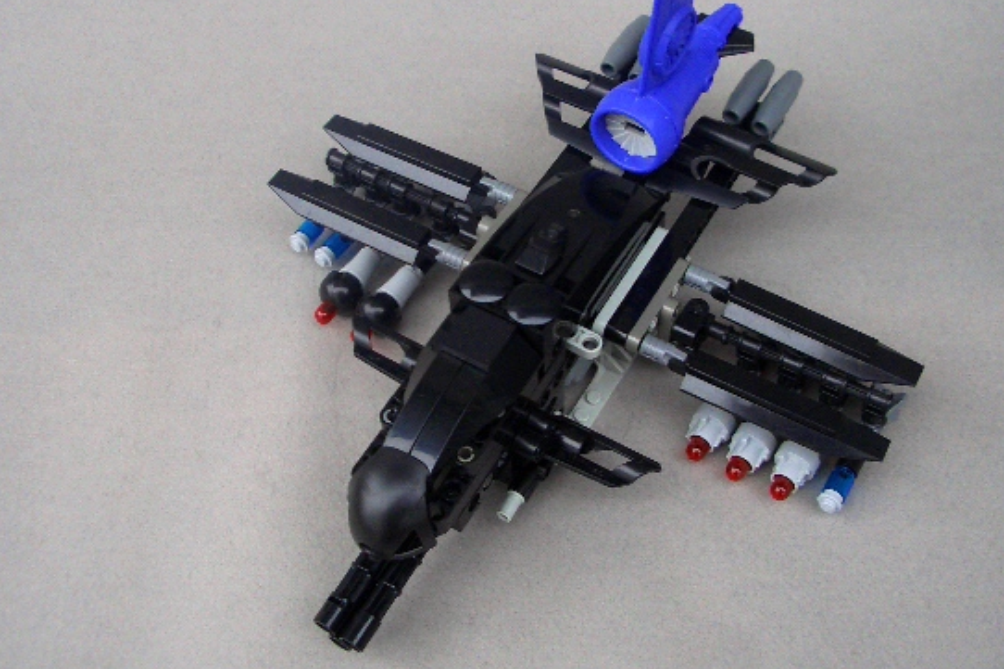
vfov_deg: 31.1
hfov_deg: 45.4
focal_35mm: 43
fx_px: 1199
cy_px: 271
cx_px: 491
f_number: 2.6
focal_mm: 5.8
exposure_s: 1/100
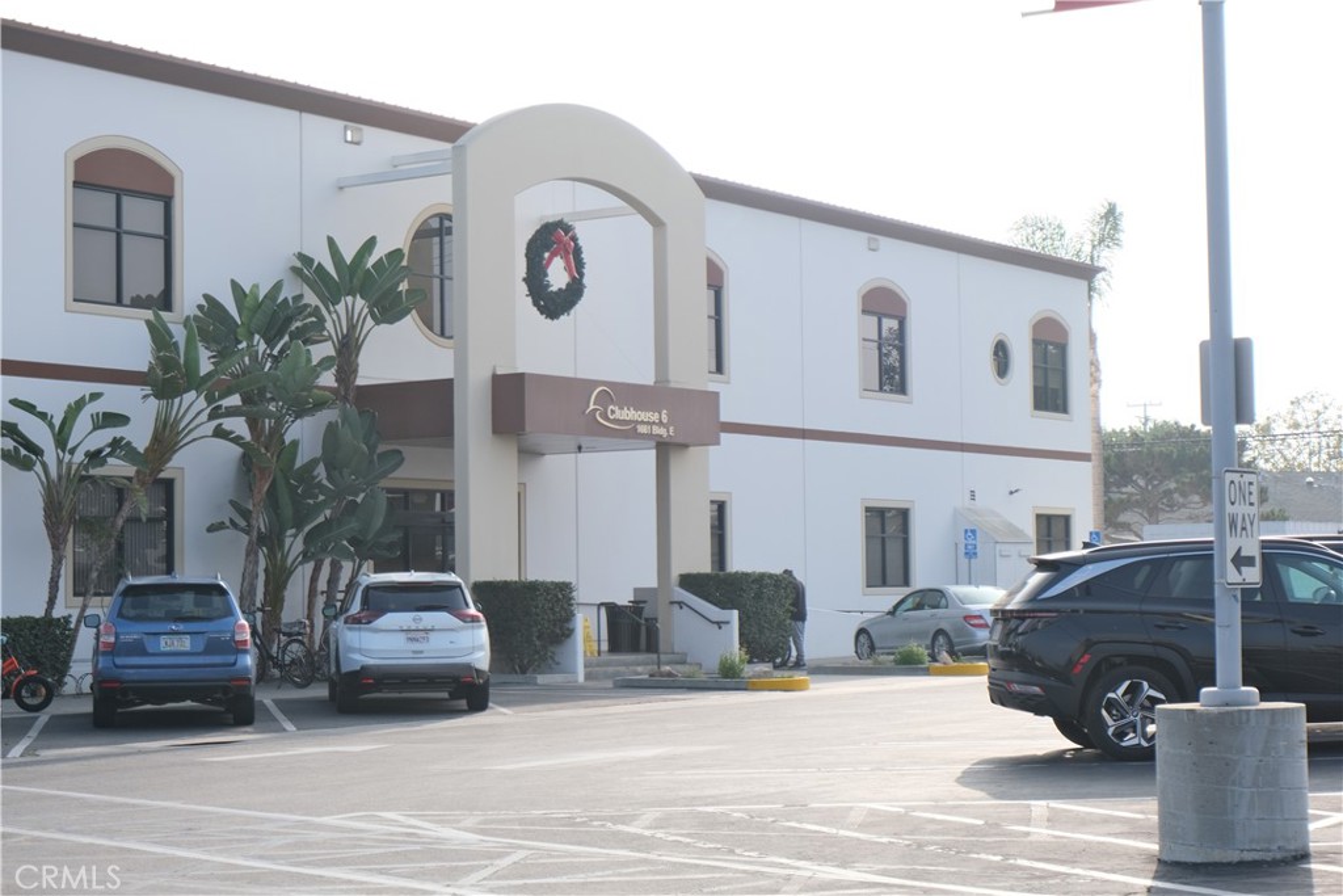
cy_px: 448
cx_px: 672
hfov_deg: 29.7
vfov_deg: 20.0
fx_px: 2537
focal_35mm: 68
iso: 320
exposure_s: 1/550
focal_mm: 45
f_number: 5.6
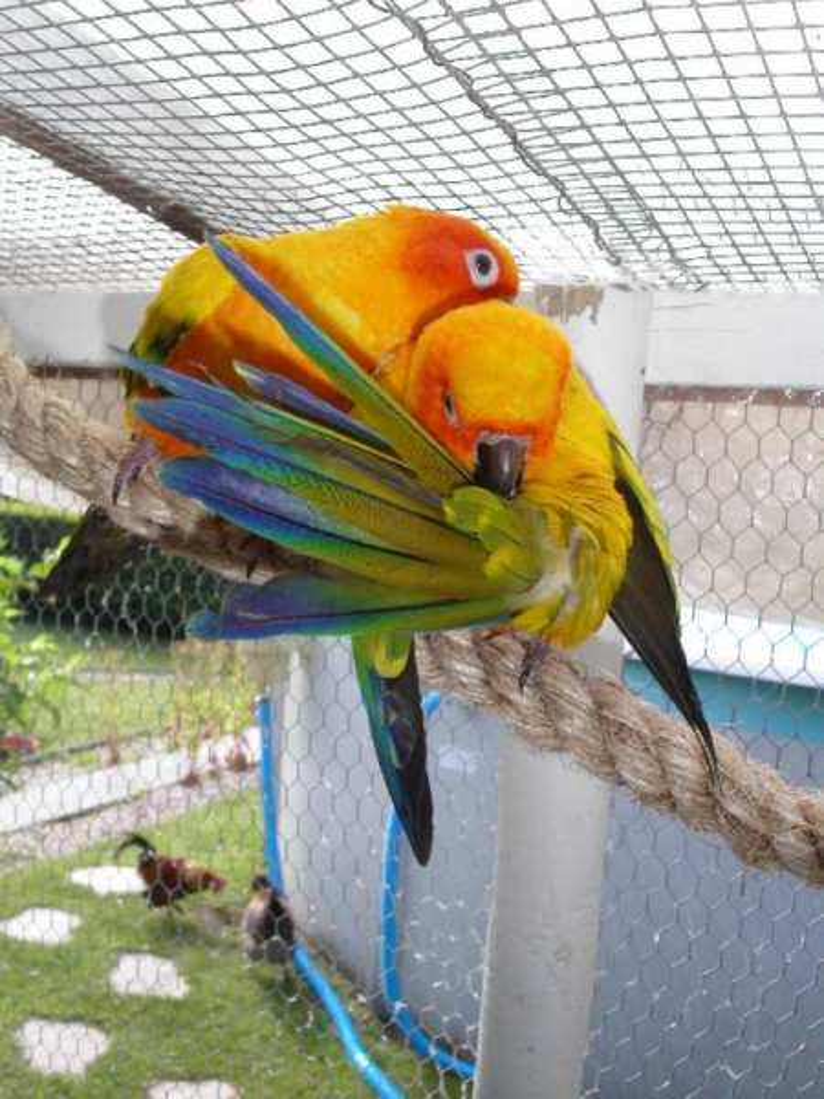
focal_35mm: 38
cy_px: 550
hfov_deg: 37.7
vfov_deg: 49.0
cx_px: 412
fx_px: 1206
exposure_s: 1/125
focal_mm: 7.8
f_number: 5.6
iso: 100
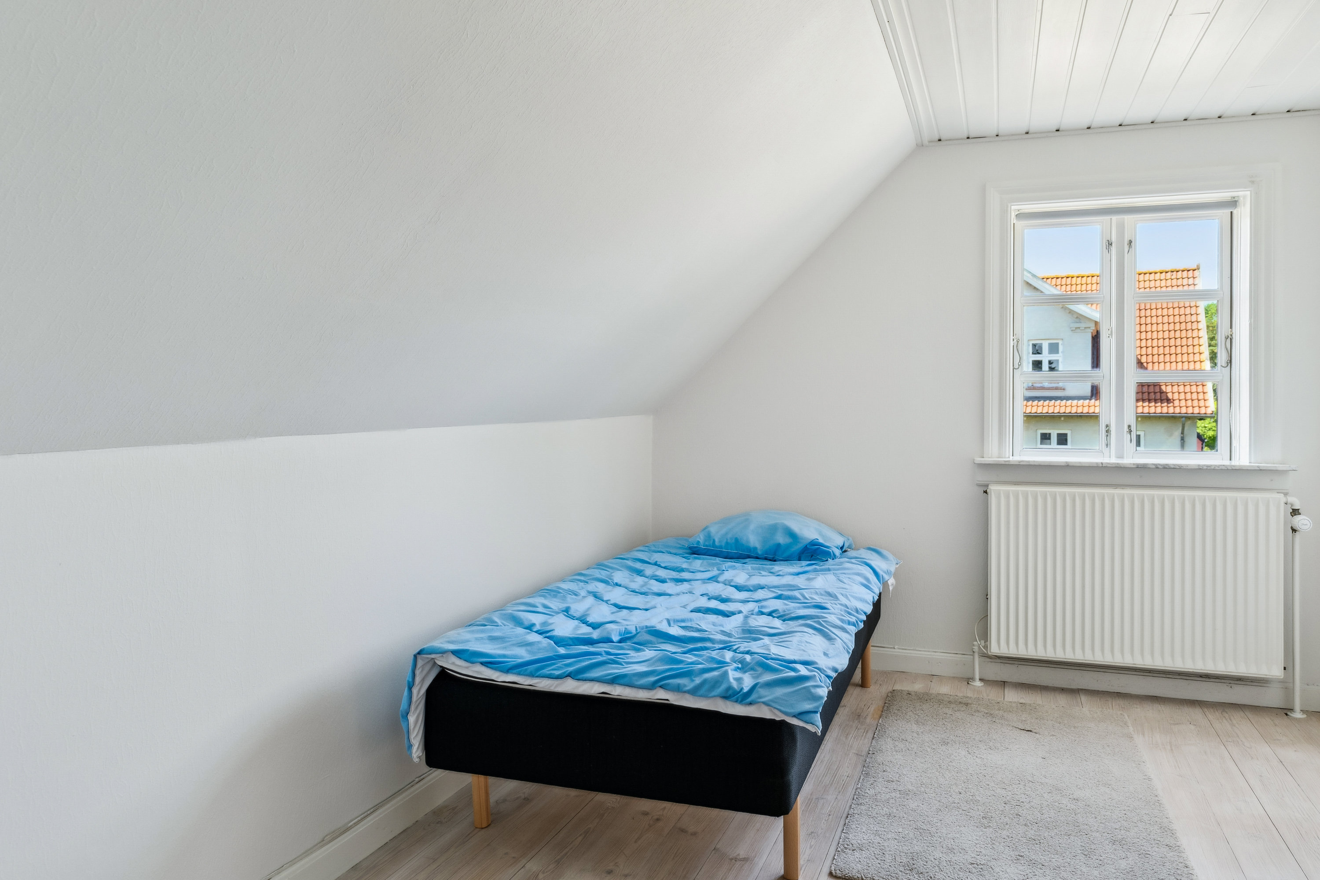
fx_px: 917
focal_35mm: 25
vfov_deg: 51.3
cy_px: 440
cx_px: 660
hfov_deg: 71.5
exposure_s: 1/25
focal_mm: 25
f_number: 8
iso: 250
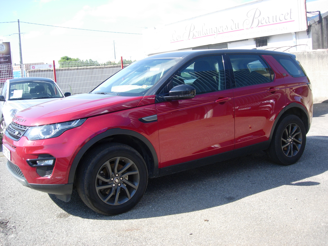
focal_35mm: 38
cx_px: 164
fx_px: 360
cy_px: 123
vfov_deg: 37.7
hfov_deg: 49.0
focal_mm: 7.8
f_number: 2.8
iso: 64
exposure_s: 1/512
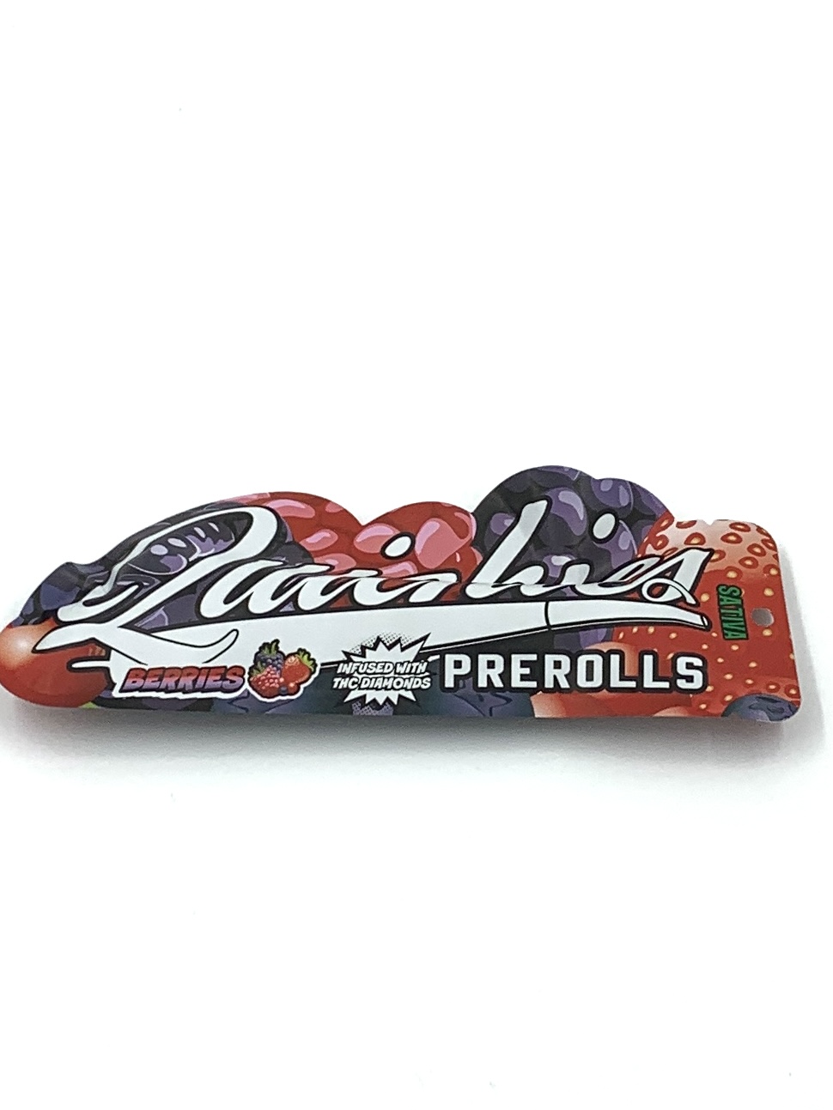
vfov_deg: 67.3
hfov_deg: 53.1
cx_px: 416
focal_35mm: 26
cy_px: 555
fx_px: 834
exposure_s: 1/962
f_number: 1.8
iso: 25
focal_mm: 4.25
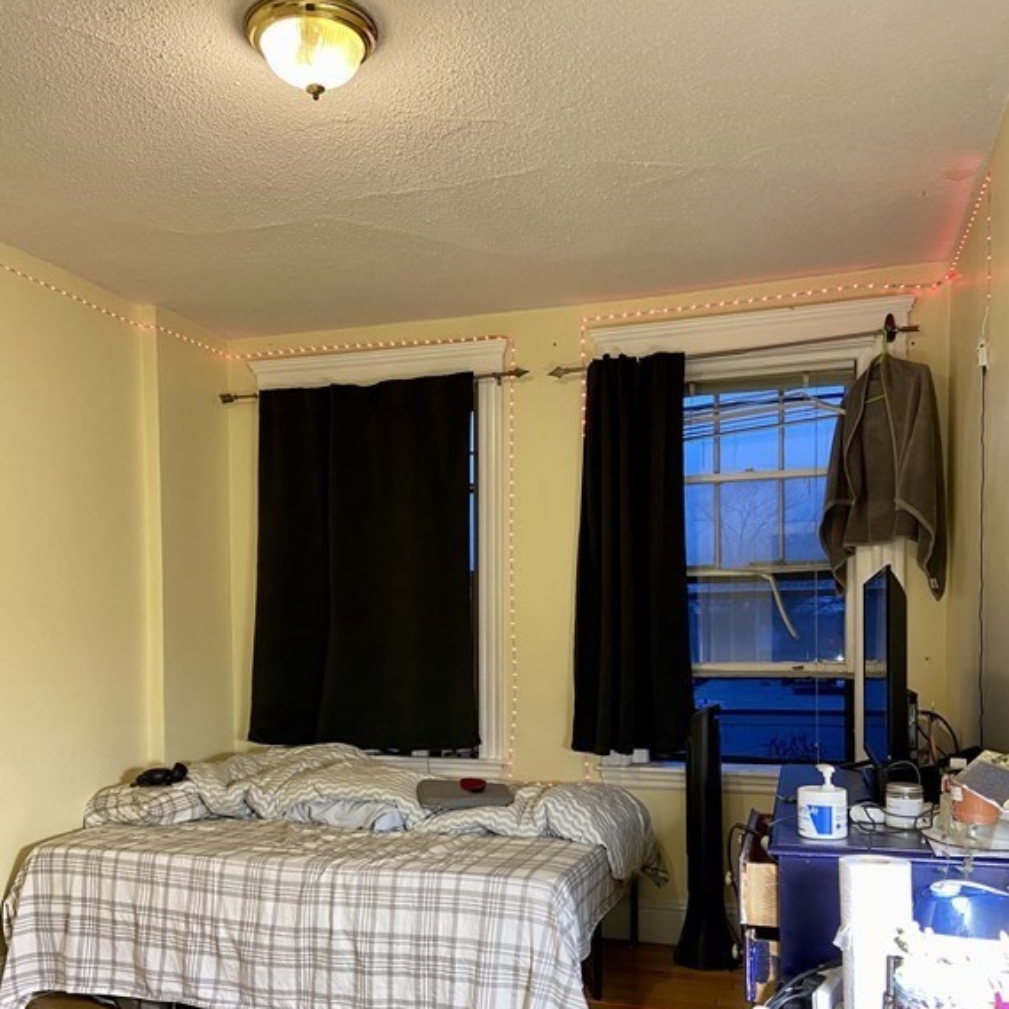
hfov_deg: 52.5
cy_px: 672
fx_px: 1022
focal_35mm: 31
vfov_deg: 51.6
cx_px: 509
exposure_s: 1/60
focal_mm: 4.25
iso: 125
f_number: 1.8
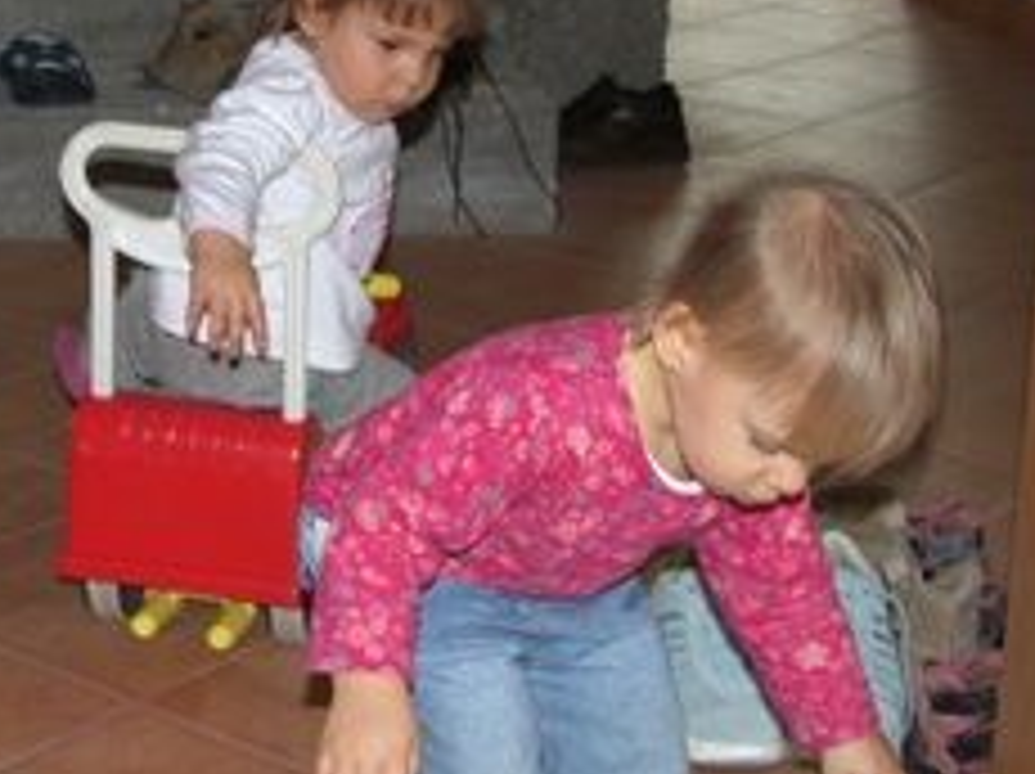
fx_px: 2330
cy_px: 342
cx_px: 288
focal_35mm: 78
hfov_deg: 24.8
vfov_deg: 18.9
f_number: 2.5
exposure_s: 1/40
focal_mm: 10.3
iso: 50
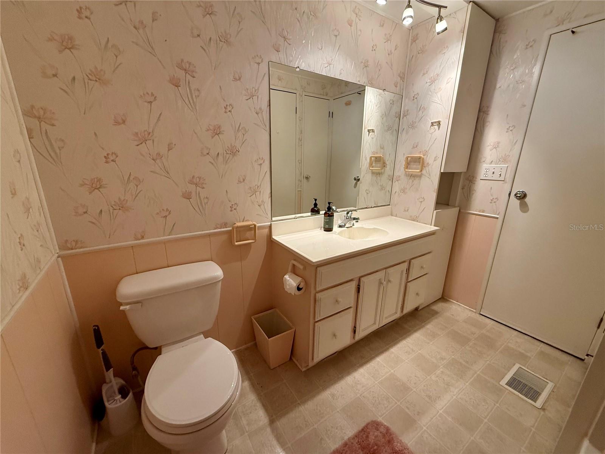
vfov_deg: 85.7
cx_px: 302
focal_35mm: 14
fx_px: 245
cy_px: 227
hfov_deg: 102.1
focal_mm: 2.22
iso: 250
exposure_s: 1/120
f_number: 2.2
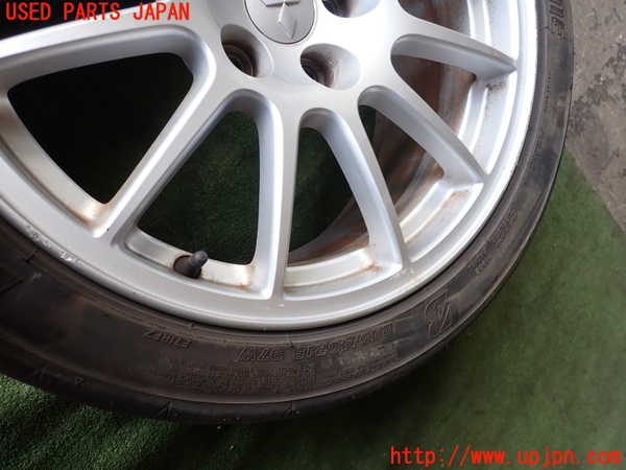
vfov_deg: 54.9
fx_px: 452
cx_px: 313
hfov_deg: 69.4
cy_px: 235
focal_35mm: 25
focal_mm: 4.5
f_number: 2.8
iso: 100
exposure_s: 1/60
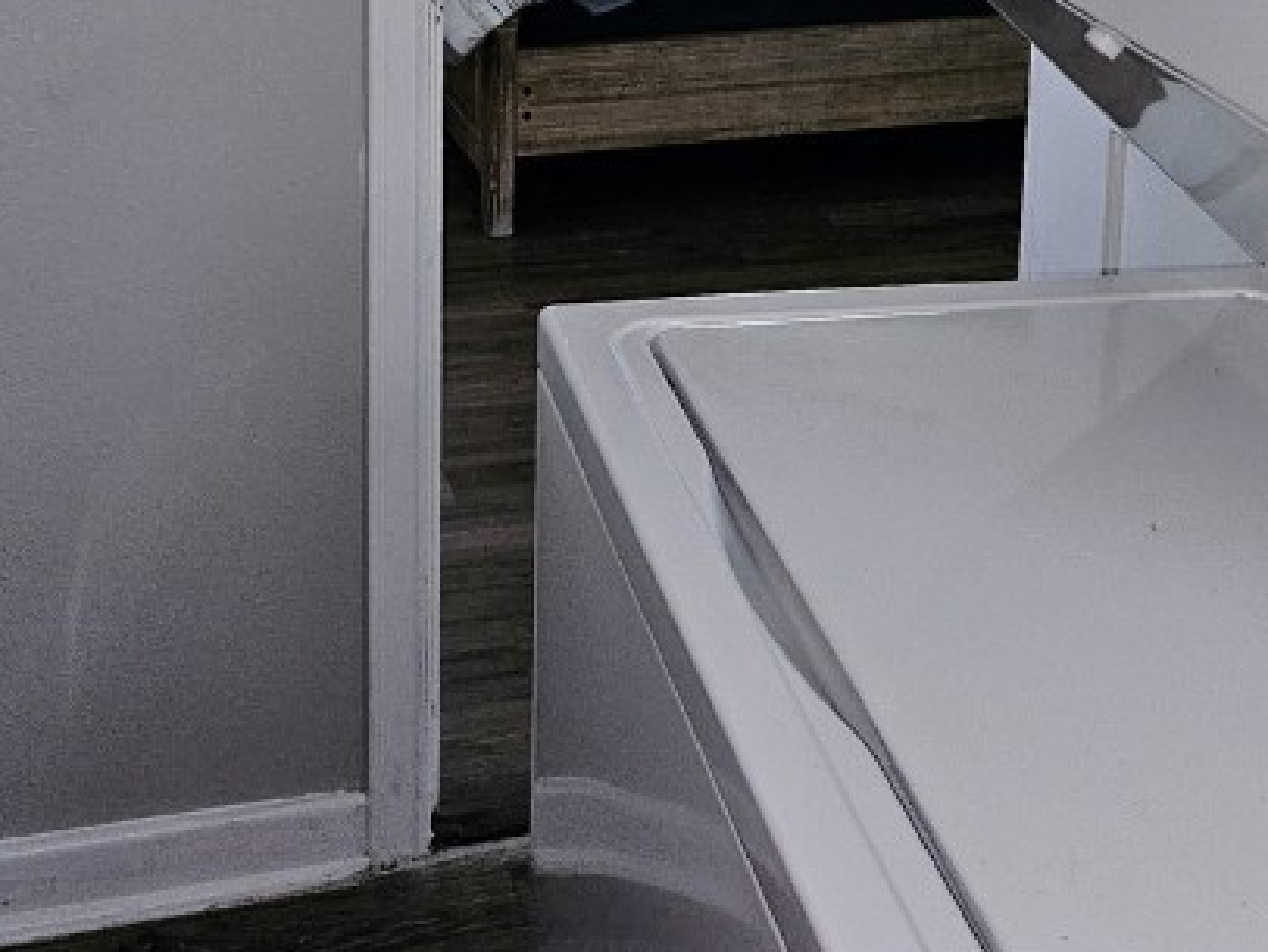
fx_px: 2126
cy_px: -231
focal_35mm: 58
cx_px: 543
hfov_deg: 33.2
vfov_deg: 22.9
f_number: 1.8
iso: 100
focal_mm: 5.4
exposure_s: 1/60
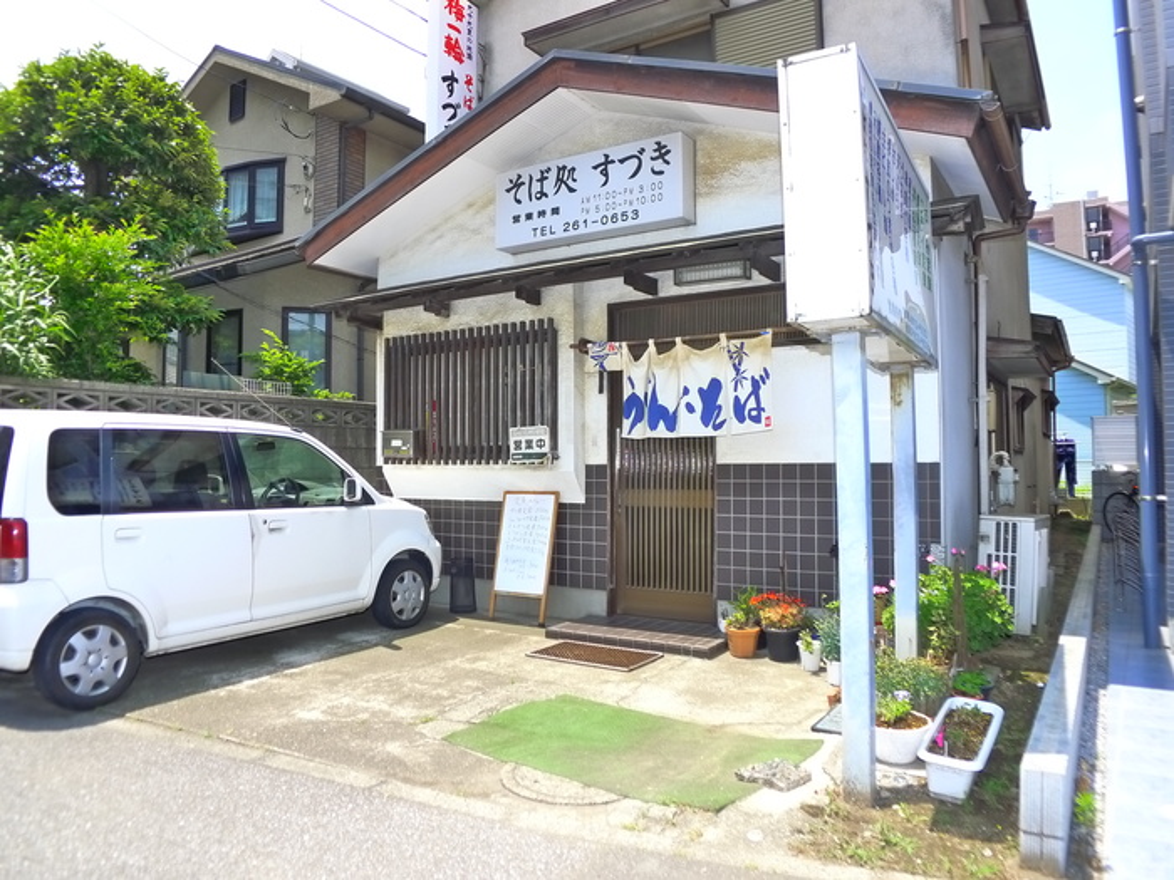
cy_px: 440
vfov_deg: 44.2
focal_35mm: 32
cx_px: 587
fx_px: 1085
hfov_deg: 56.8
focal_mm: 6.8
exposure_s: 1/500
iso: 400
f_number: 3.5
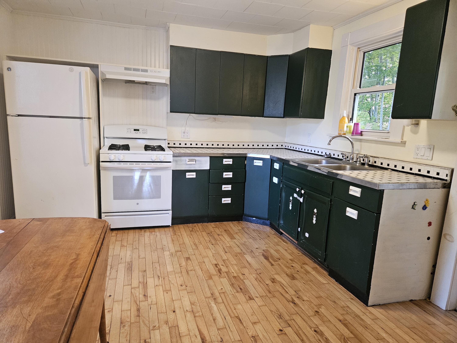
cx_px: 228
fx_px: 304
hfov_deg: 73.9
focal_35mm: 23
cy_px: 172
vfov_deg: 58.9
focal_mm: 5.4
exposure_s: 1/120
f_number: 1.8
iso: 640
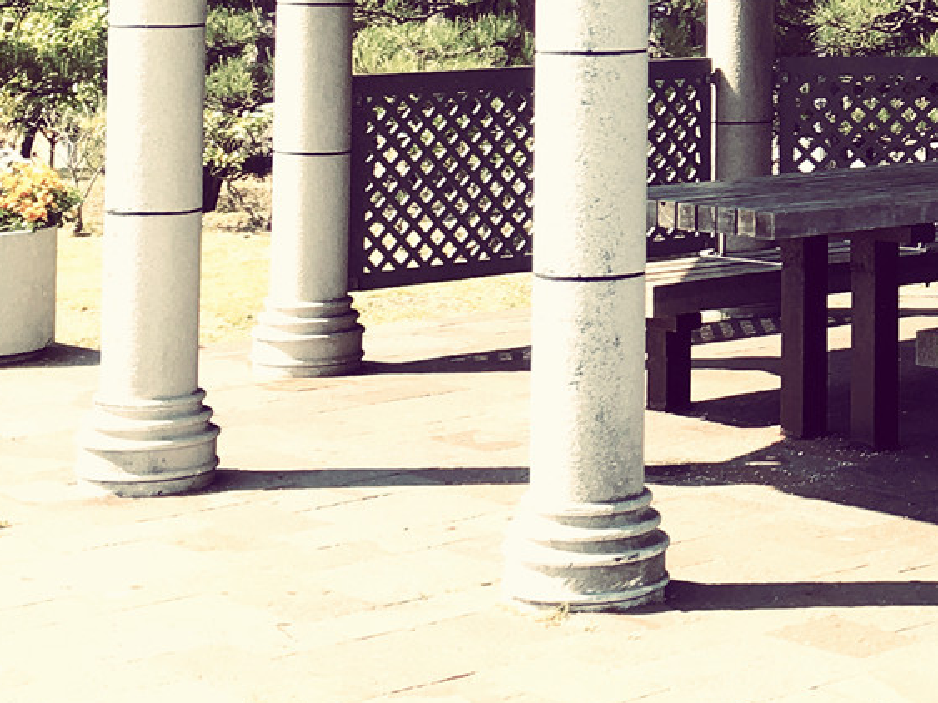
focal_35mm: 103
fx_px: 2790
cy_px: -238
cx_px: 1015
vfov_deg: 13.8
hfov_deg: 18.4
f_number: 2.2
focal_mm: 4.15
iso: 25
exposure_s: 1/368
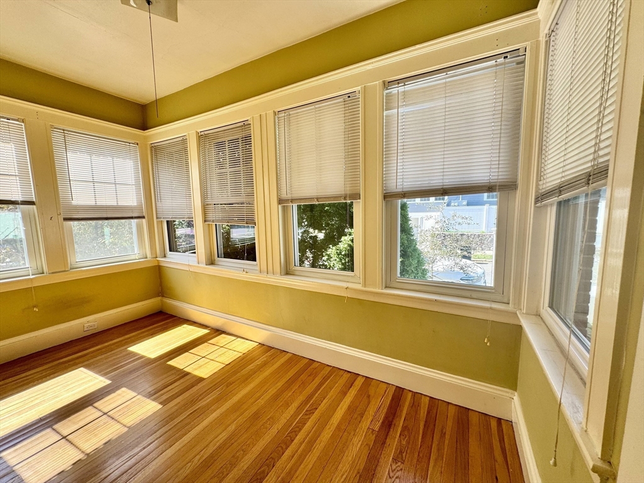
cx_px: 322
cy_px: 242
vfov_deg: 85.7
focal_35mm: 14
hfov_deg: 102.1
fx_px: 260
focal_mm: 2.22
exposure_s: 1/103
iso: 40
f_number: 2.2
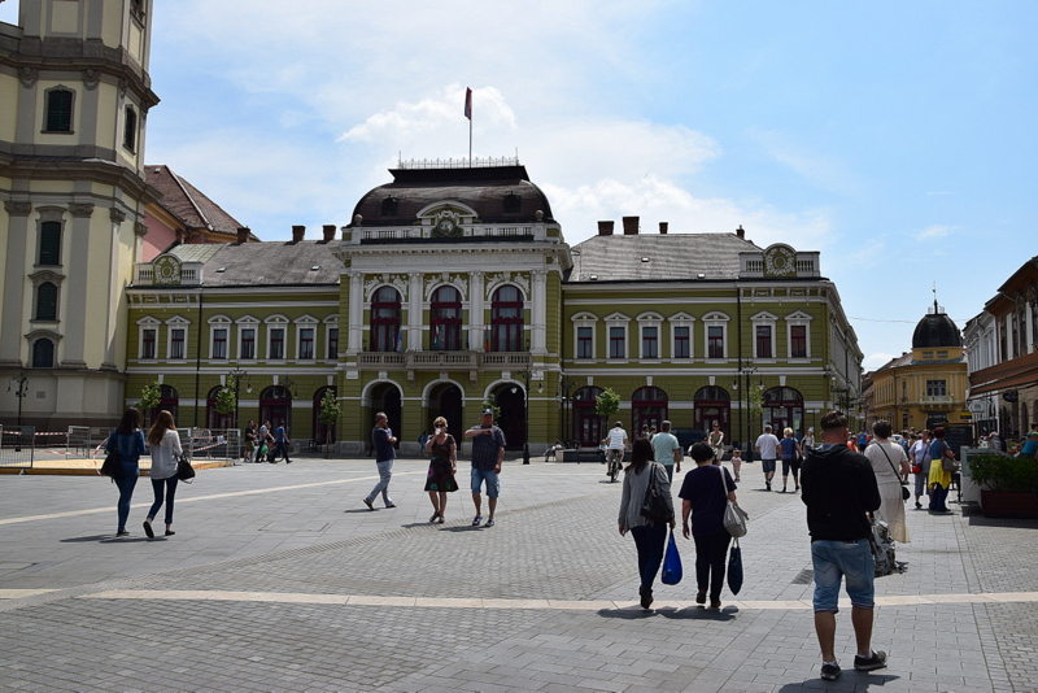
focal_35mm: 32
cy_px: 346
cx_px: 519
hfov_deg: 59.5
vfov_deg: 41.7
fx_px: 909
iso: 250
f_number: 11
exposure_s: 1/500
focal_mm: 21
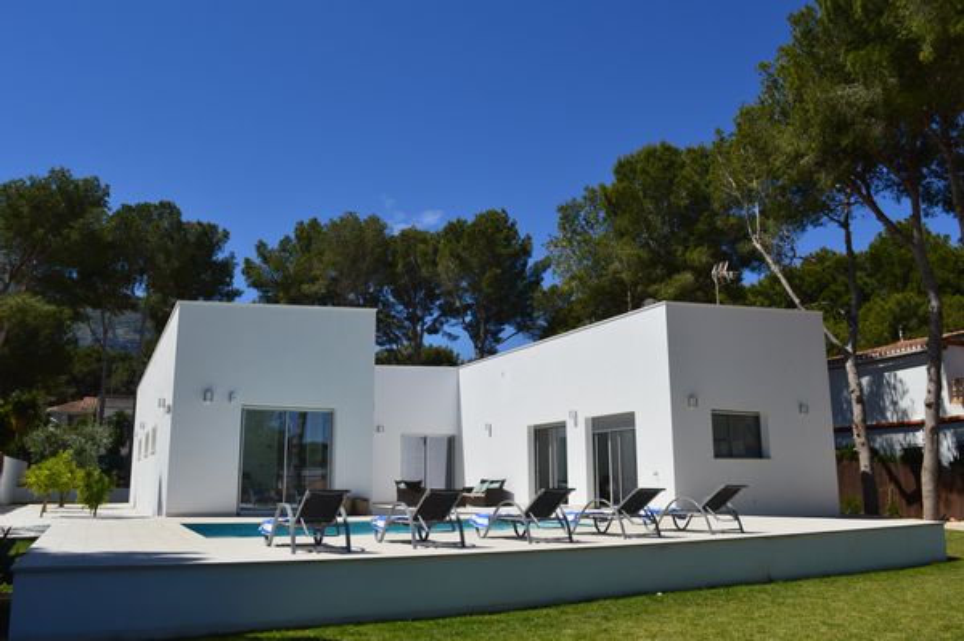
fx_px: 722
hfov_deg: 67.4
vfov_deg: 47.9
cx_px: 482
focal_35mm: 27
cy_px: 320
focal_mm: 18
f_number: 11
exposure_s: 1/500
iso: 180
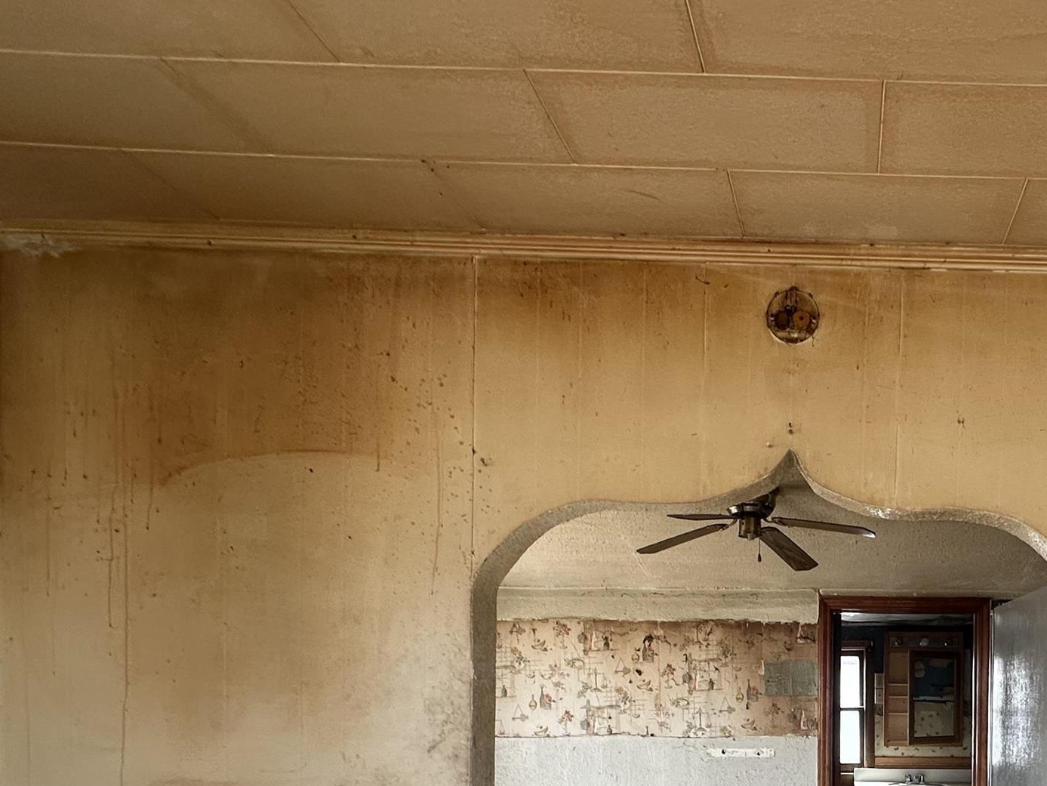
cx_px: 861
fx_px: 938
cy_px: 723
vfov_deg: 41.5
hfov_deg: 53.8
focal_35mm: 31
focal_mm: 2.22
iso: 80
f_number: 2.2
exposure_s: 1/99
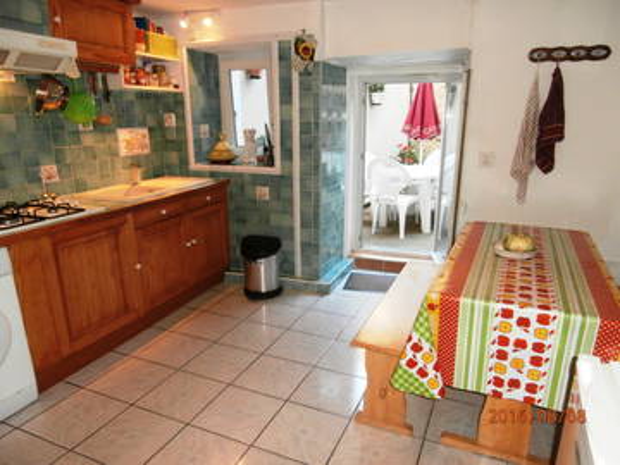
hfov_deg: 71.6
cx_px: 310
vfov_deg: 56.8
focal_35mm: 24
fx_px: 430
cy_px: 232
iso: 200
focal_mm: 4.2
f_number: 3
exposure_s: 1/30
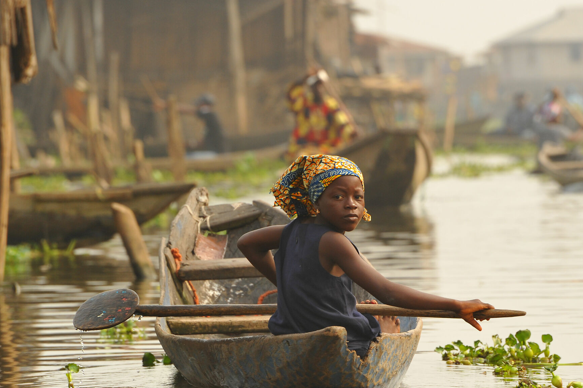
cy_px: 268
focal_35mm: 417
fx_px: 6748
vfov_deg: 3.3
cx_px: 361
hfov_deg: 4.9
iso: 800
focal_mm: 300
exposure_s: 1/500
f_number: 11
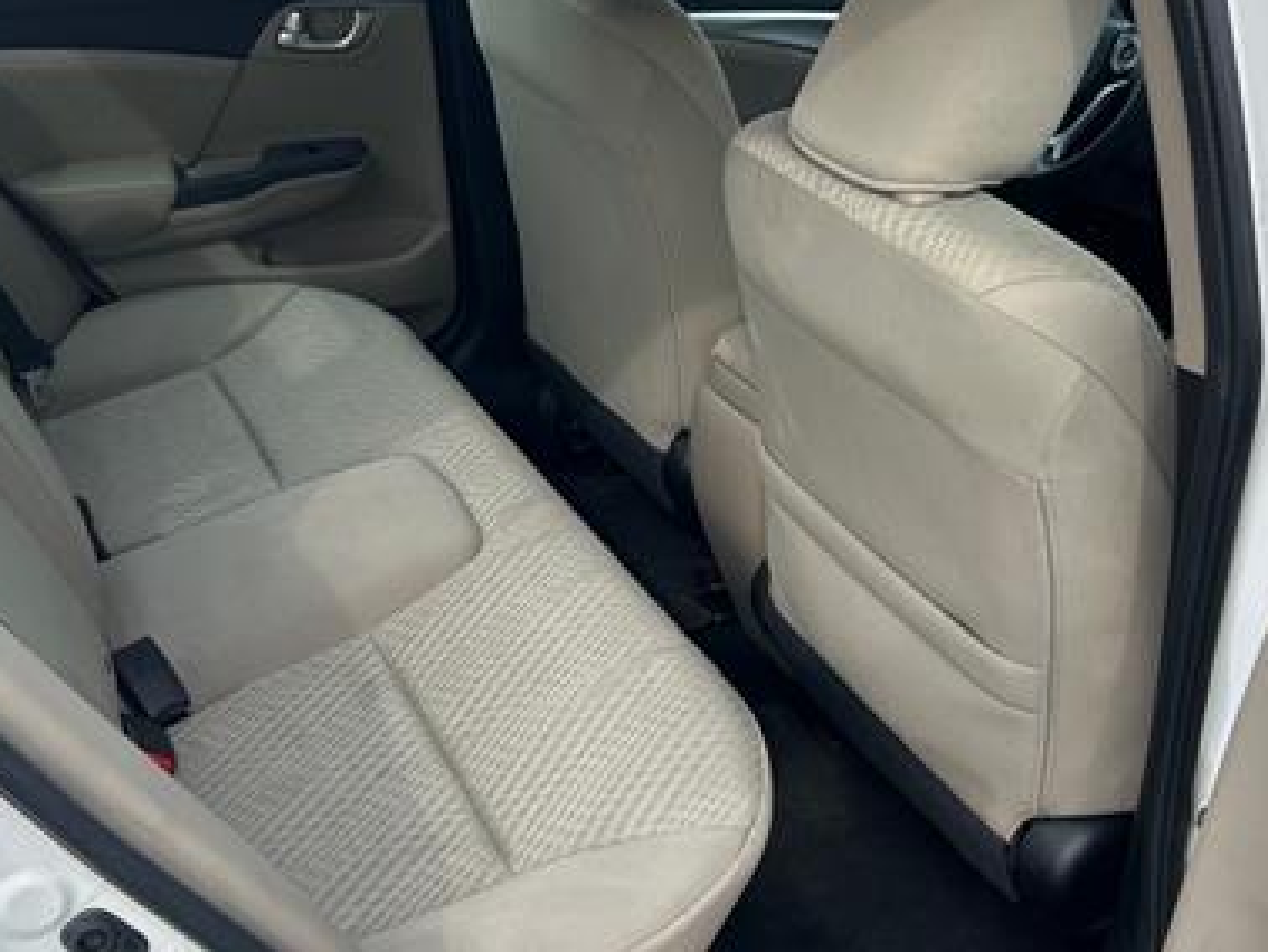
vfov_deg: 32.9
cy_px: 526
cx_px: 550
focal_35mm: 44
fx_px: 1613
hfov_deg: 42.8
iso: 50
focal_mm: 5.7
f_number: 1.5
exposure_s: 1/1058
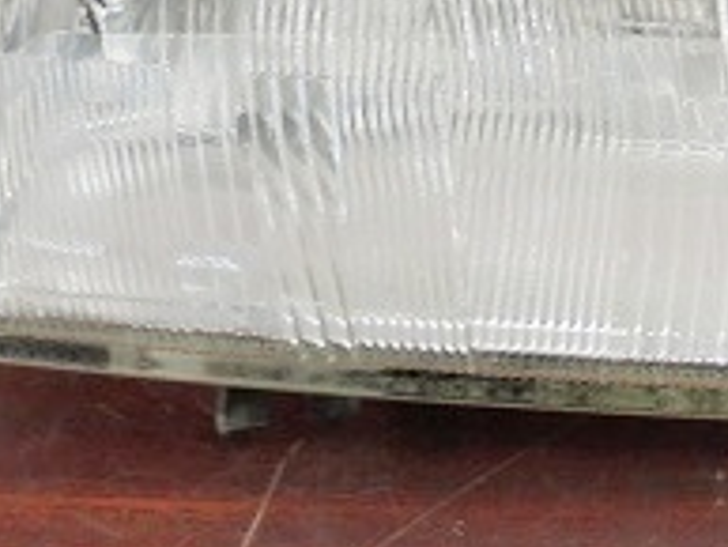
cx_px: 730
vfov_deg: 18.7
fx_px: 1620
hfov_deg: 24.2
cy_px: 19
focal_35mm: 77
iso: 100
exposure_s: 1/30
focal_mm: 4.6
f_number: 3.5
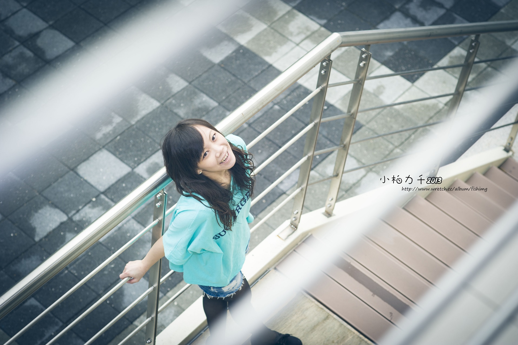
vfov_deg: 16.1
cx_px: 259
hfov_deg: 23.9
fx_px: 1222
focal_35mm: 85
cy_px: 172
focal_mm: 85
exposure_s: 1/80
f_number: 5.6
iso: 250
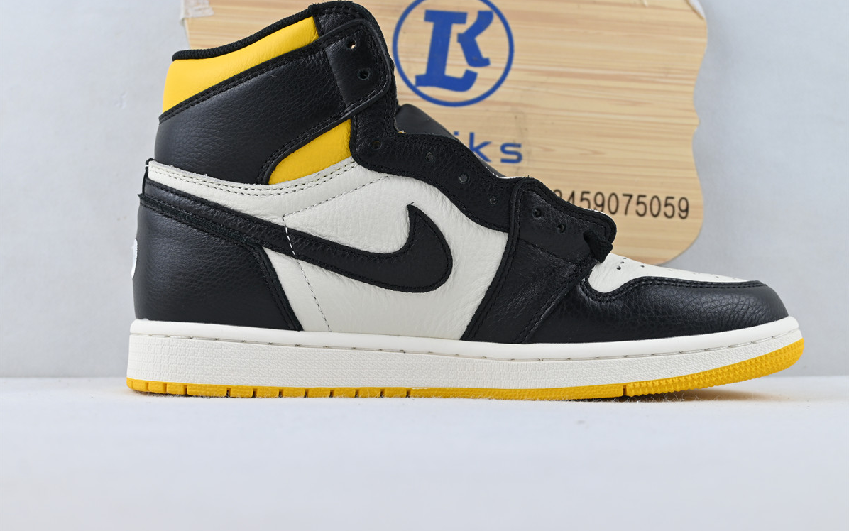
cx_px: 424
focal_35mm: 47
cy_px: 257
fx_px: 1082
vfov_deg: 27.6
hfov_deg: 42.8
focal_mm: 30.5
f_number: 4.8
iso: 100
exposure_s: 1/60
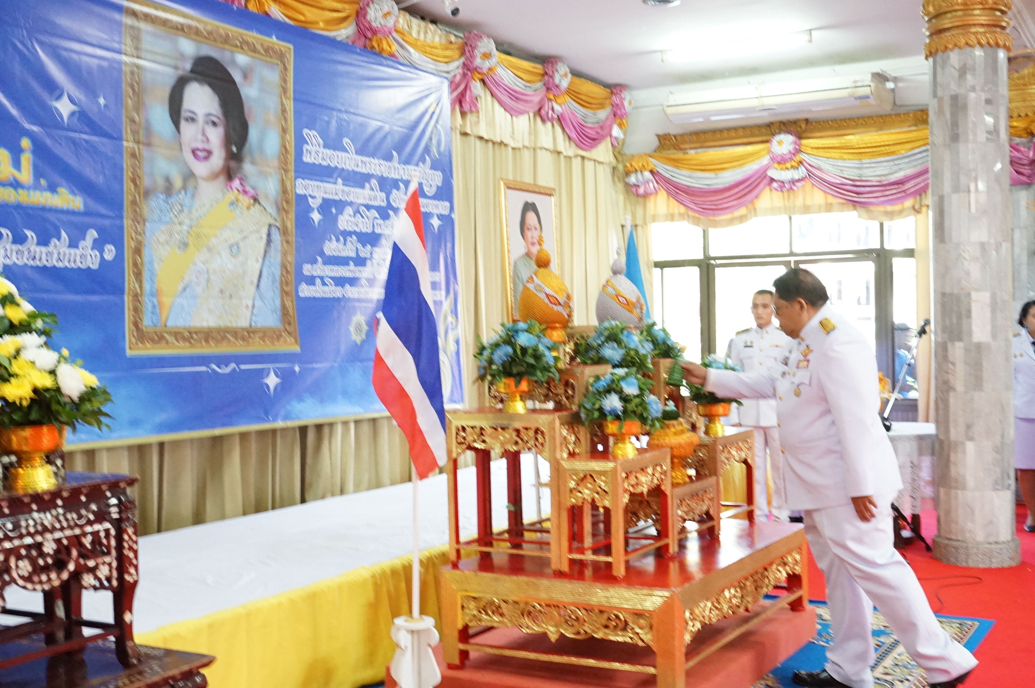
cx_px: 518
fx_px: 1149
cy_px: 344
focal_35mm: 40
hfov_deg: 48.5
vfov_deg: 33.3
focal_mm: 40
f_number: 10
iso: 8000
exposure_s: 1/20
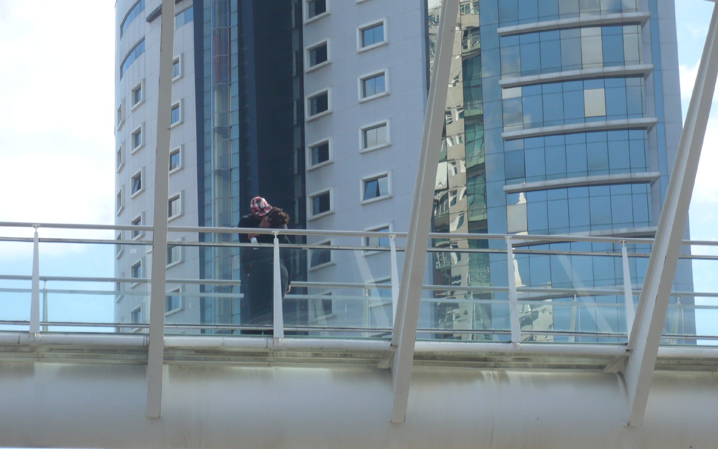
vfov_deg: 11.6
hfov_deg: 18.4
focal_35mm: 113
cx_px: 363
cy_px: 191
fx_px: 2211
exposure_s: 1/320
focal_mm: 17.4
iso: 100
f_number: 5
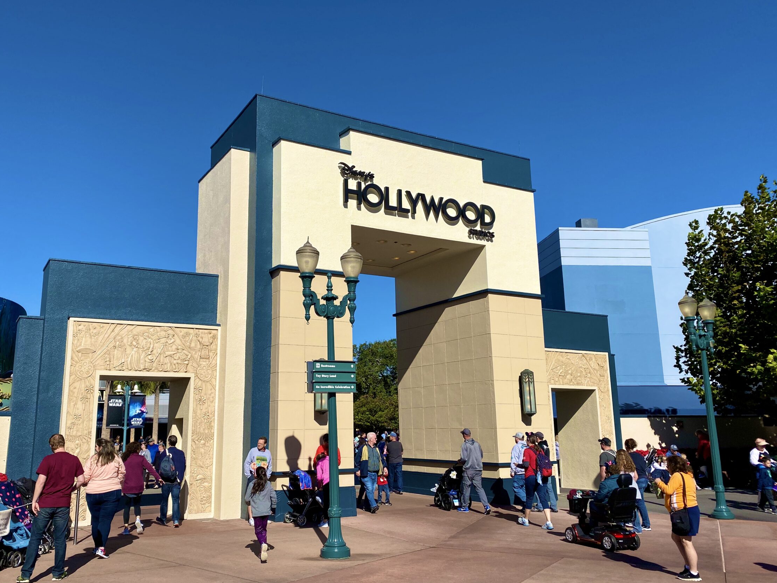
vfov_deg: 46.8
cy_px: 286
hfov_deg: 59.8
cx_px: 345
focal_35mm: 30
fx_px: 673
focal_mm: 4.25
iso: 32
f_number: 1.8
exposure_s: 1/5263
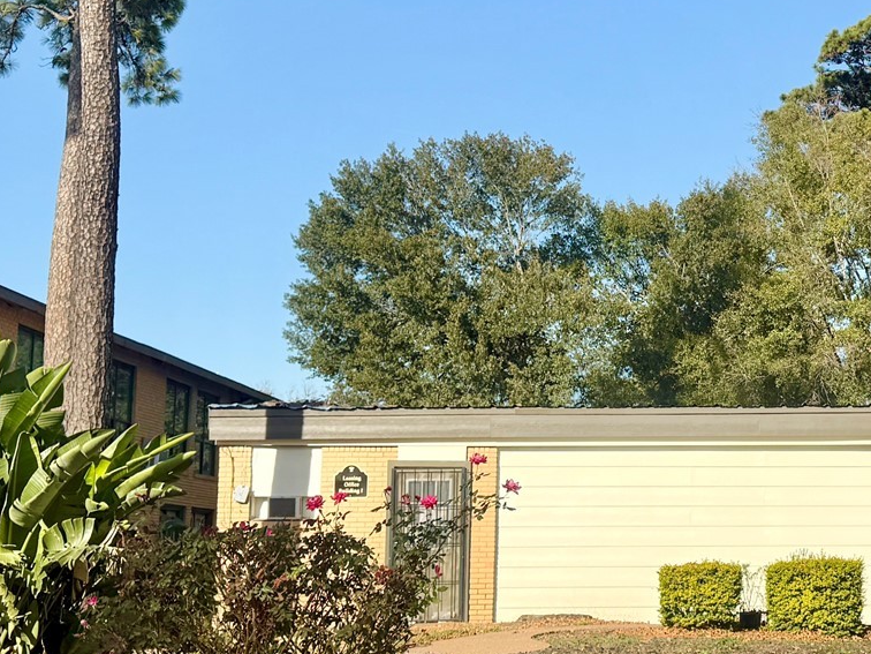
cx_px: 806
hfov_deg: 28.5
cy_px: 356
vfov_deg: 22.6
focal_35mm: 65
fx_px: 1636
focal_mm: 6.76
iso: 80
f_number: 1.78
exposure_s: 1/4167
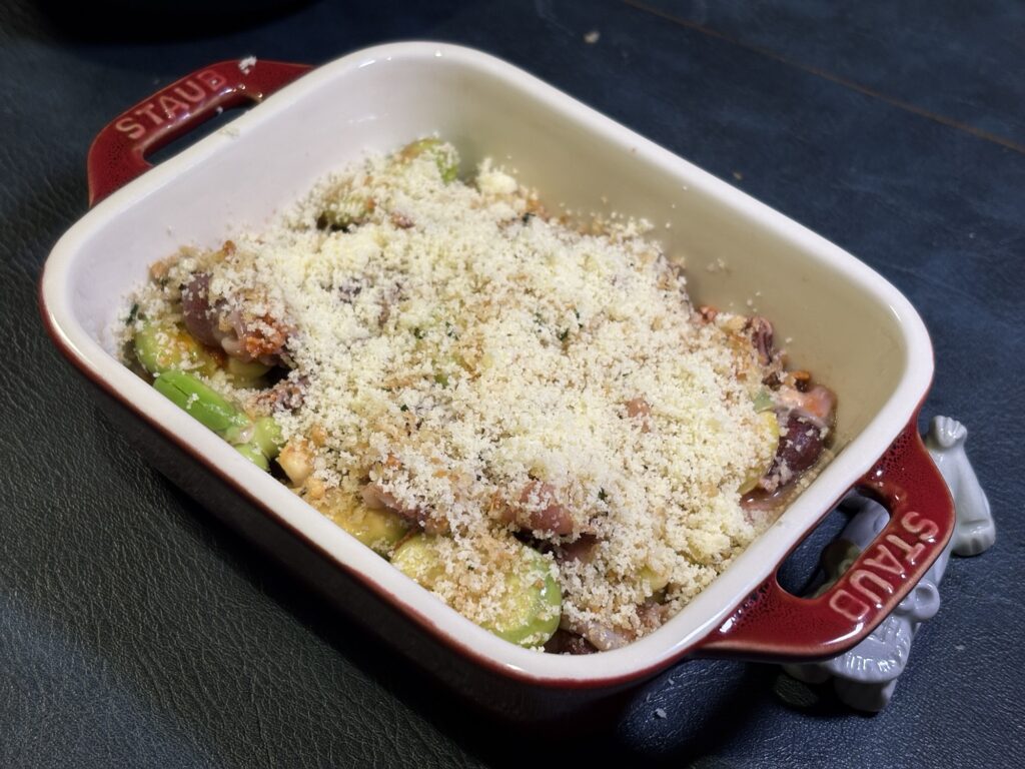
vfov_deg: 28.0
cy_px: 384
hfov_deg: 36.8
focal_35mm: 52
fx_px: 1540
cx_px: 512
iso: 50
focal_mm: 5.96
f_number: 1.6
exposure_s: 1/92
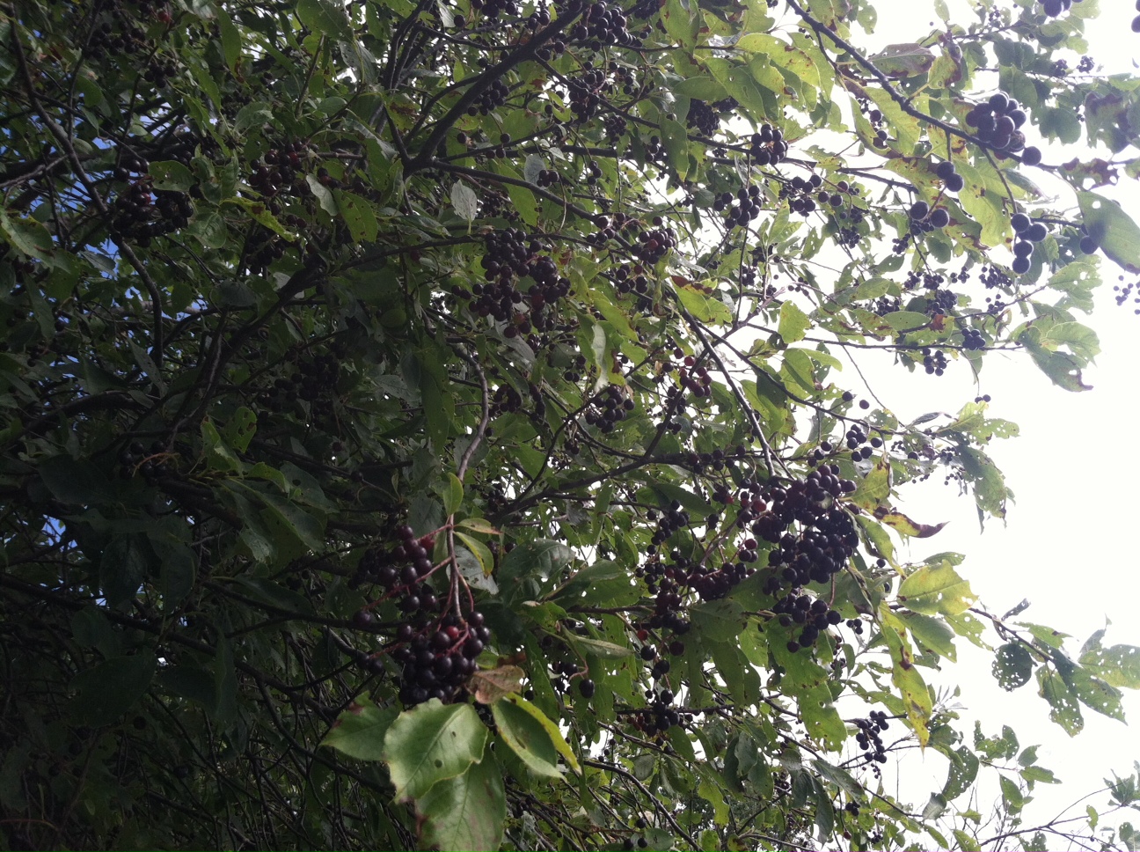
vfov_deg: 40.6
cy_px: 426
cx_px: 570
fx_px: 1151
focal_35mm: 35
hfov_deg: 52.7
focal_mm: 3.85
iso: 80
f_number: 2.8
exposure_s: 1/588
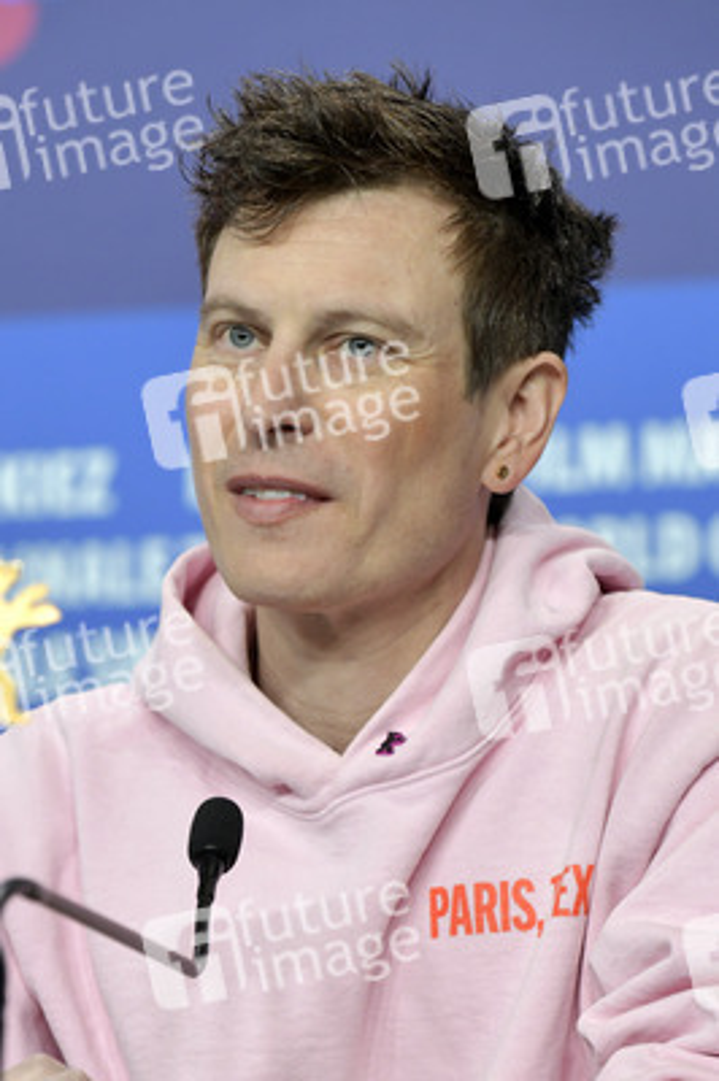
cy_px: 540
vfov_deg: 14.7
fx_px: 4201
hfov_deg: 9.8
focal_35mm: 140
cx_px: 360
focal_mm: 140
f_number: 5.6
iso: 2000
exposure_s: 1/250
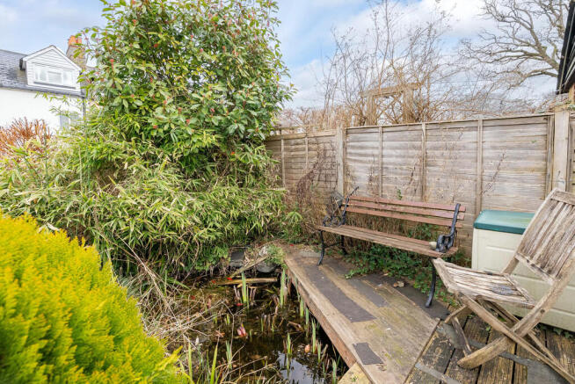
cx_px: 288
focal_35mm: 16
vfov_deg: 73.8
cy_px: 192
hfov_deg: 96.7
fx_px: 256
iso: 1000
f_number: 7.1
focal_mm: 16
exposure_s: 1/500
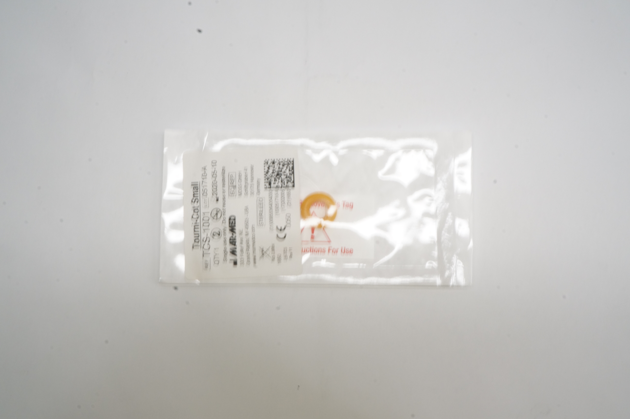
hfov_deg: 57.3
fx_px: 577
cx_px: 315
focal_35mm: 33
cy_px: 210
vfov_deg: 39.9
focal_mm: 22
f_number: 25
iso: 800
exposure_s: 1/10
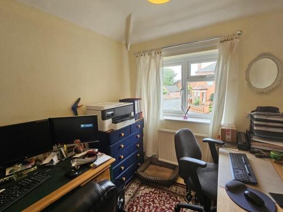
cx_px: 149
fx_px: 123
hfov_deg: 98.1
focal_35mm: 15
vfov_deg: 81.8
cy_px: 106
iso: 100
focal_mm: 2.2
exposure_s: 1/50
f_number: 2.2
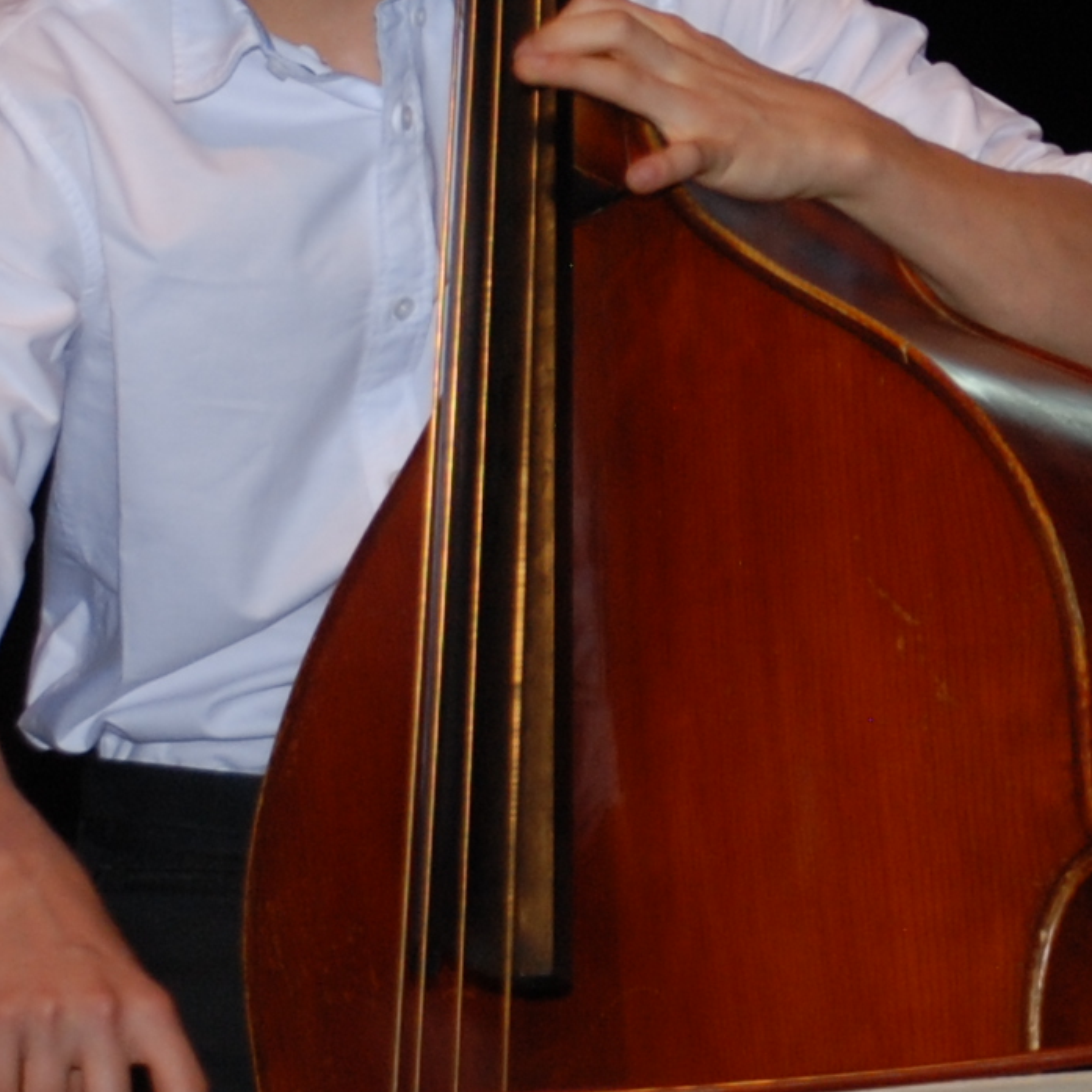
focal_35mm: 312
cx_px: 1175
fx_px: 11135
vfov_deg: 5.6
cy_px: 348
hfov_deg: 5.6
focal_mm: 44
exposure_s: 1/60
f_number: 4.8
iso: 200
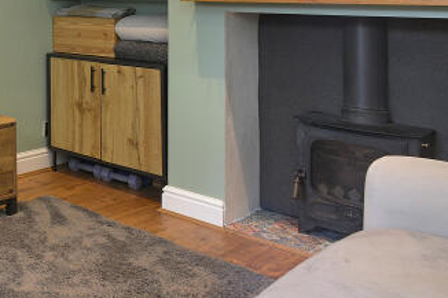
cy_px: -6
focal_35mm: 44
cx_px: -205
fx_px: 547
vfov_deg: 28.4
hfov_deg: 29.5
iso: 400
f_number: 7.1
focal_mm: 14
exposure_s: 1/20
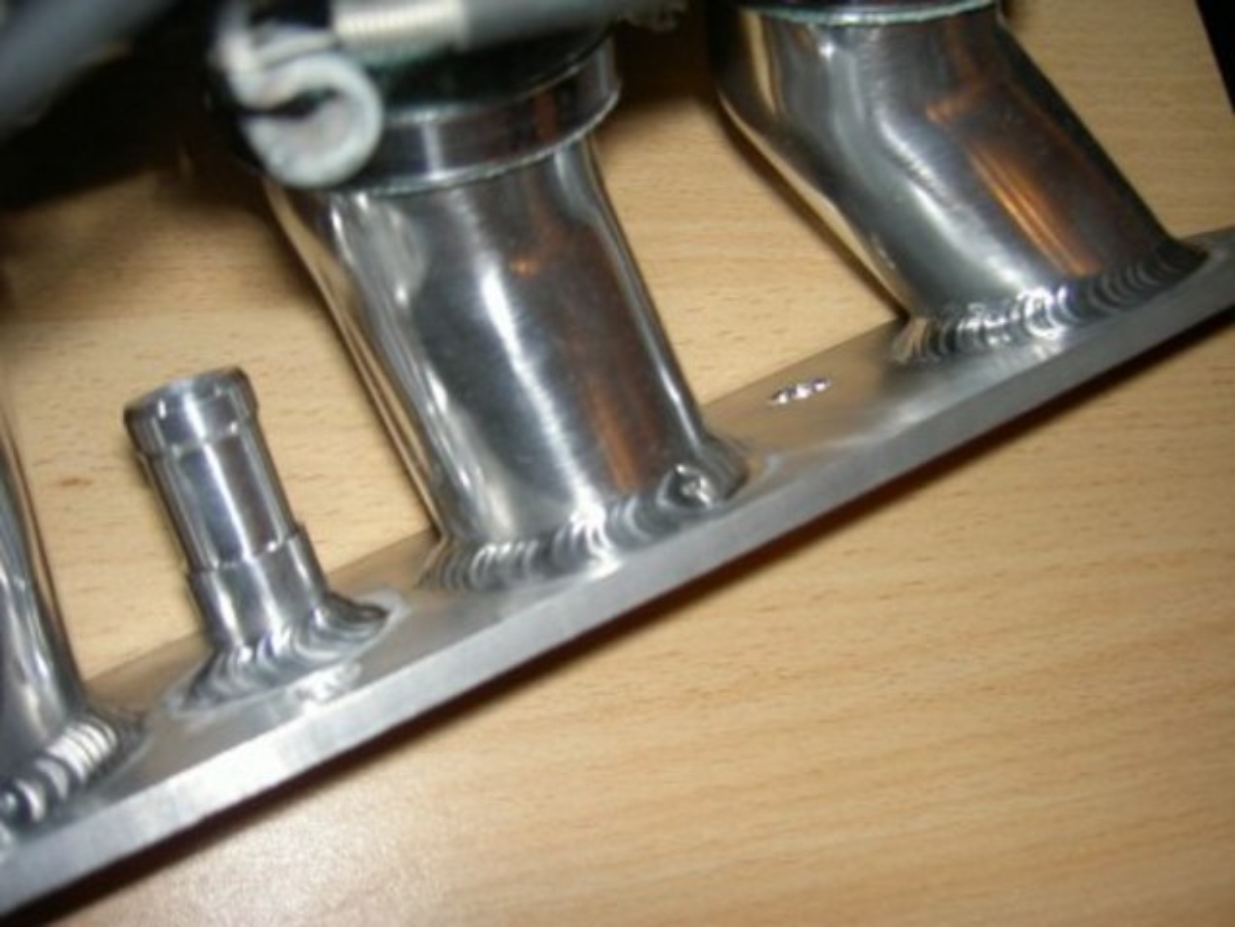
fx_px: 1391
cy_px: 464
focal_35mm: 39
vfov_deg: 36.8
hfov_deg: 47.9
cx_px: 618
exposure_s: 1/59.5
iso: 100
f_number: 2.8
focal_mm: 8
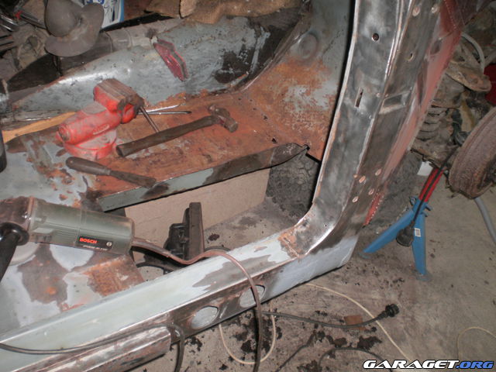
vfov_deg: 39.7
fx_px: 516
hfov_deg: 51.4
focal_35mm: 36
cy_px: 186
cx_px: 248
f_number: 3.1
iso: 125
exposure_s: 1/30
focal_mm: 6.3
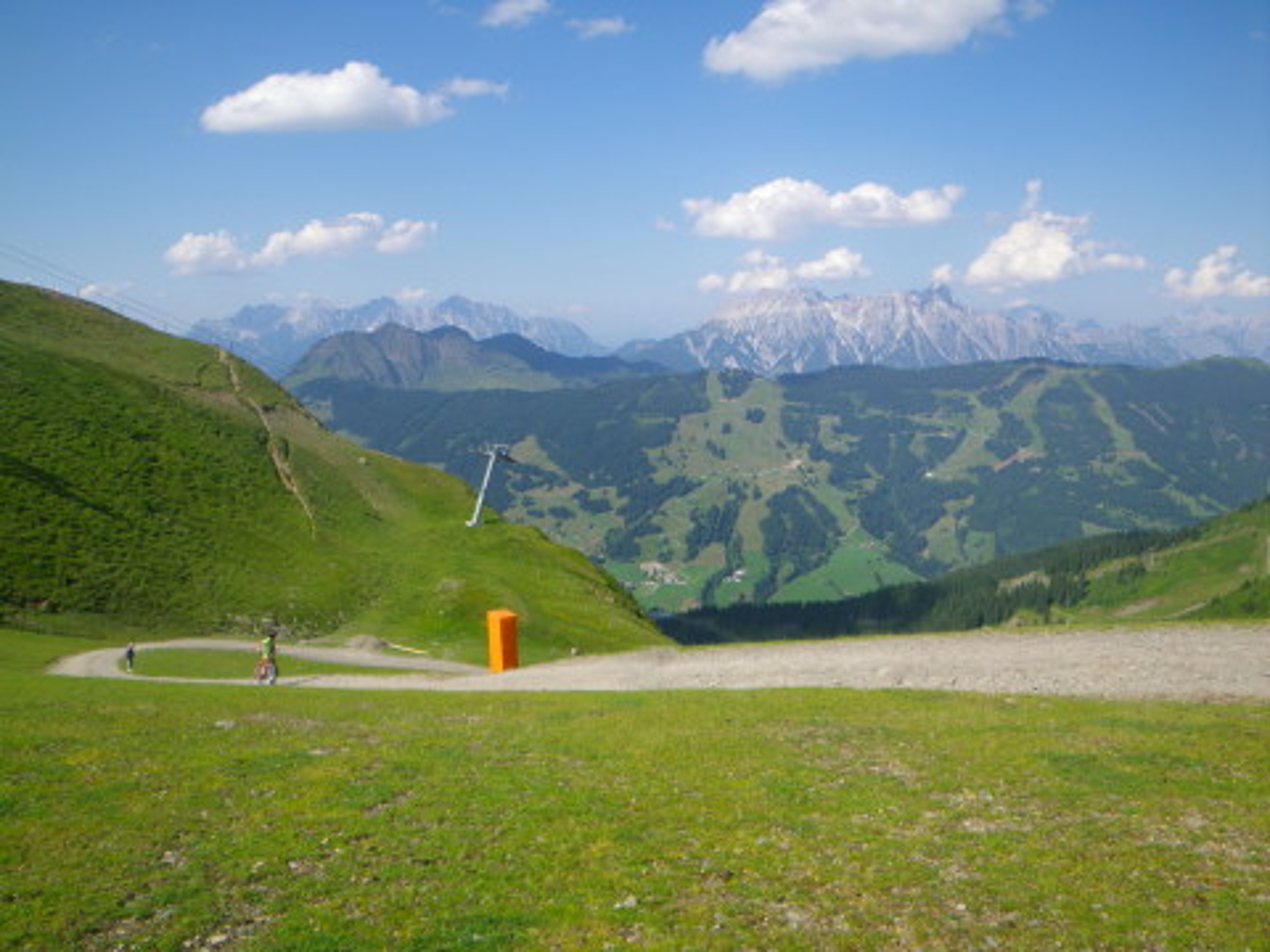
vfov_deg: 49.7
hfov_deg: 63.4
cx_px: 635
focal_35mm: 28
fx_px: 1027
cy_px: 476
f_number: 4.2
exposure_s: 1/500
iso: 64
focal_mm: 5
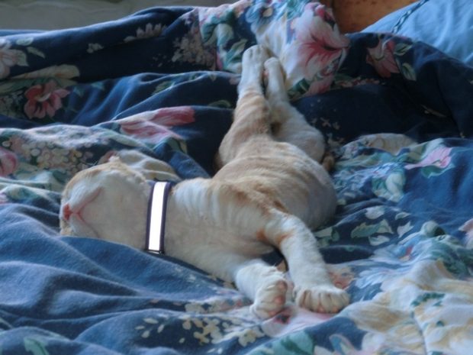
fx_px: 997
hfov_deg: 26.7
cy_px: 178
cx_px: 236
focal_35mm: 73
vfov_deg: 20.2
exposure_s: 1/40
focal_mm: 12.9
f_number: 4
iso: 400
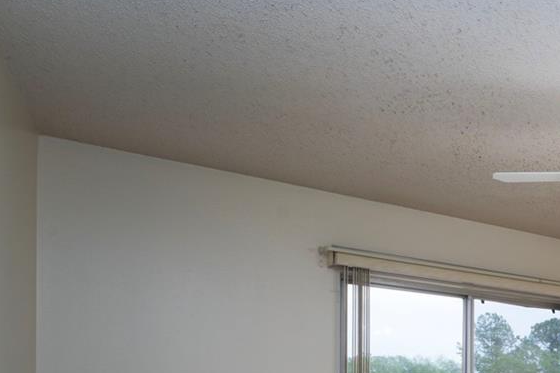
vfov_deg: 29.4
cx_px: 748
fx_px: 622
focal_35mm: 40
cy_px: 431
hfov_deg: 33.4
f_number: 10
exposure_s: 1/13
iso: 400
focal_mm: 14
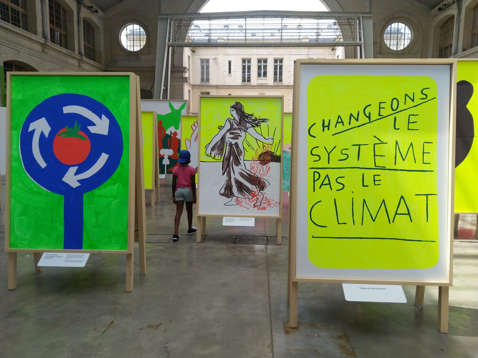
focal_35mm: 25
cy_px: 179
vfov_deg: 54.9
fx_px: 345
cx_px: 239
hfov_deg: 69.4
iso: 100
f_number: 1.75
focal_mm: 4.28
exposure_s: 1/468
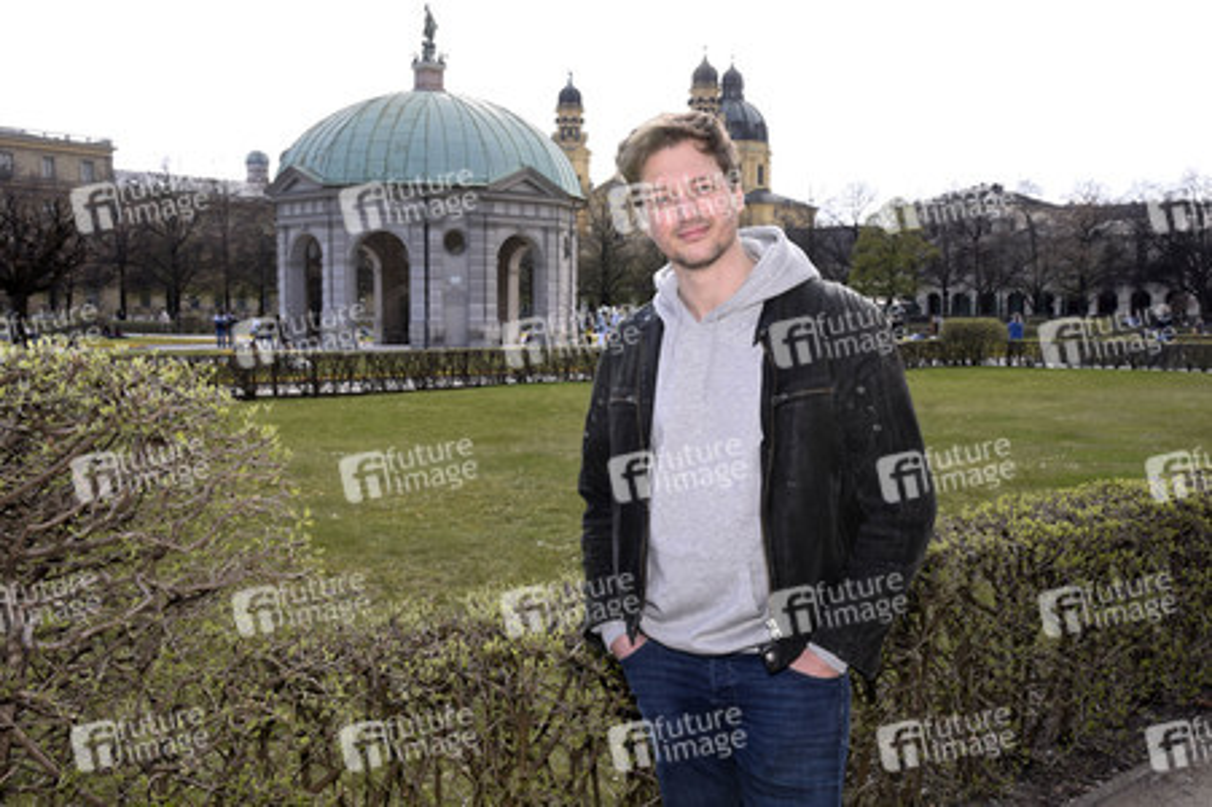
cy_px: 404
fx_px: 1278
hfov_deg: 50.7
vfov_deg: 35.0
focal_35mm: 38
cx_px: 606
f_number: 11
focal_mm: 38
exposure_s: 1/160
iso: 800
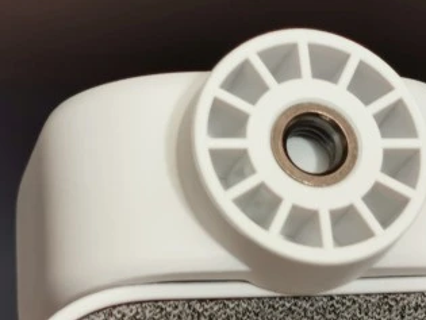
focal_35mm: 142
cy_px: 197
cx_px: 270
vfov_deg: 10.5
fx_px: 1750
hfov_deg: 13.9
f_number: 1.6
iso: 125
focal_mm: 5.56
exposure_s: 1/50
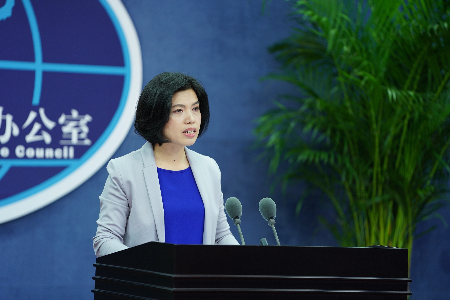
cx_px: 225
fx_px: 2500
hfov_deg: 10.3
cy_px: 150
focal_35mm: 200
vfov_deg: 6.9
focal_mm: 200
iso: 640
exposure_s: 1/200
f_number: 2.8
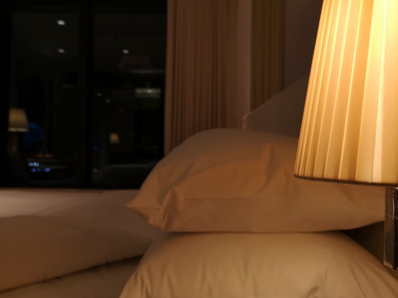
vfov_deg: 45.4
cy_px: 154
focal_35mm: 31
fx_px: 356
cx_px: 178
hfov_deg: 58.2
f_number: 1.8
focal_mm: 3.95
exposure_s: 1/50
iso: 80
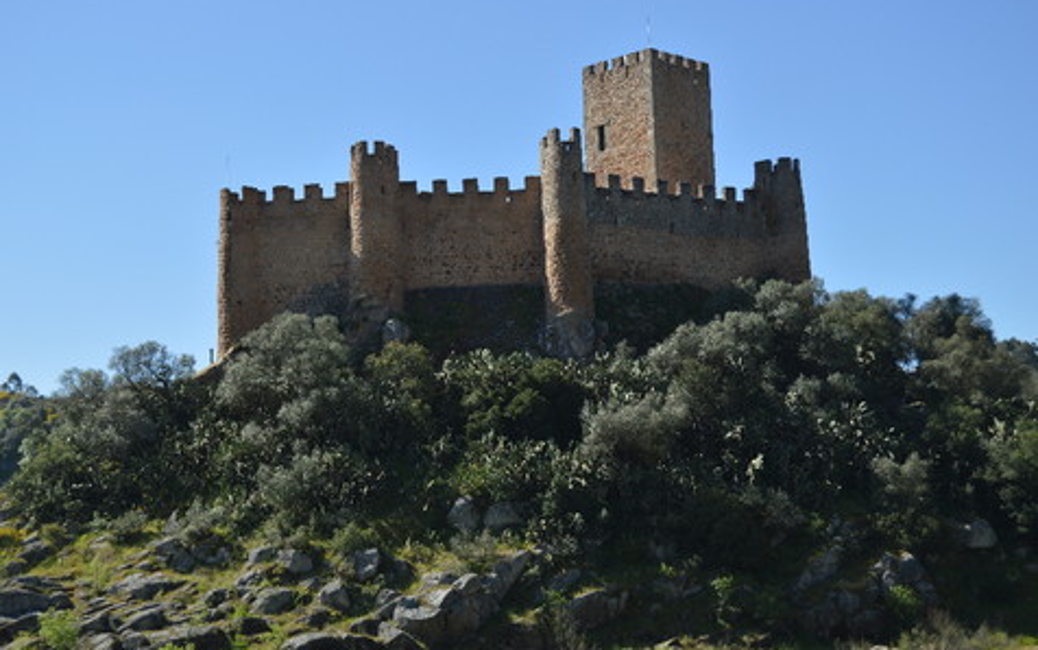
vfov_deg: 21.3
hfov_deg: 33.5
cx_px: 504
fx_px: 1726
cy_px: 298
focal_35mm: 61
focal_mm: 38
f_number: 5
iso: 100
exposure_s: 1/500
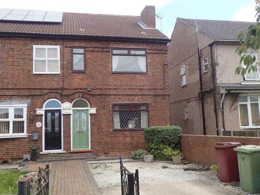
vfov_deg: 40.7
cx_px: 130
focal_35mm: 35
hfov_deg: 52.6
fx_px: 263
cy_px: 98
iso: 100
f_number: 3.5
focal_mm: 6.42
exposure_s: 1/320
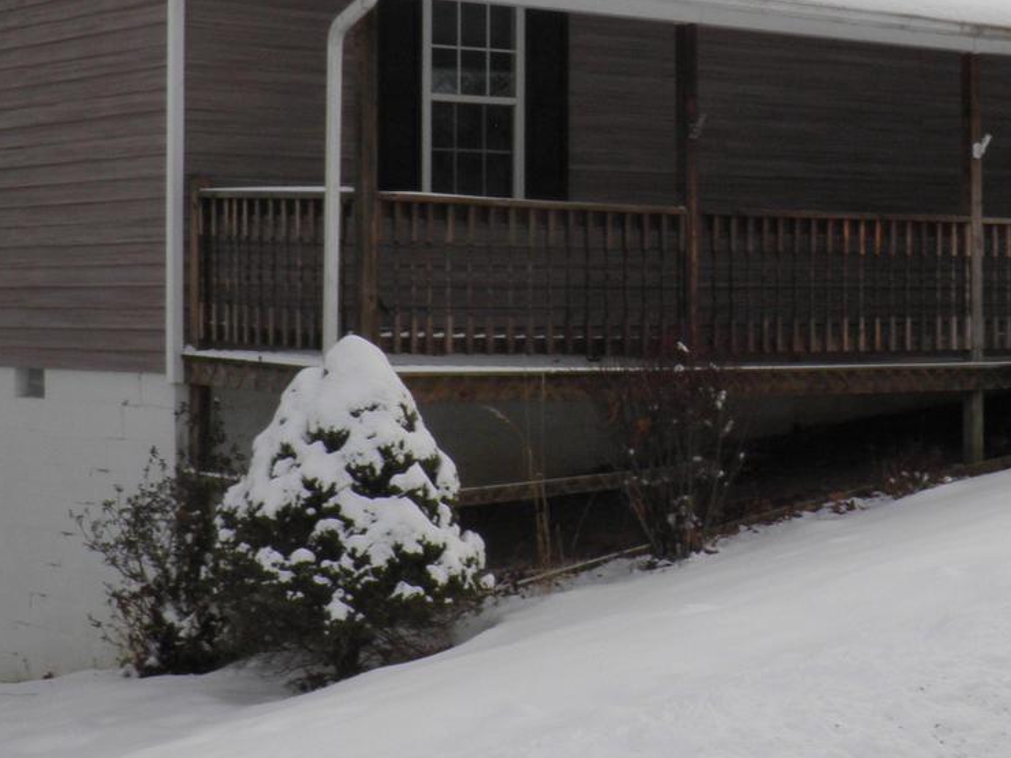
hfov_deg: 23.4
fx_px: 2424
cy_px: 214
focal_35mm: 83
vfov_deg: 17.7
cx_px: 739
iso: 50
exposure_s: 1/80
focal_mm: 5.5
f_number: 5.9
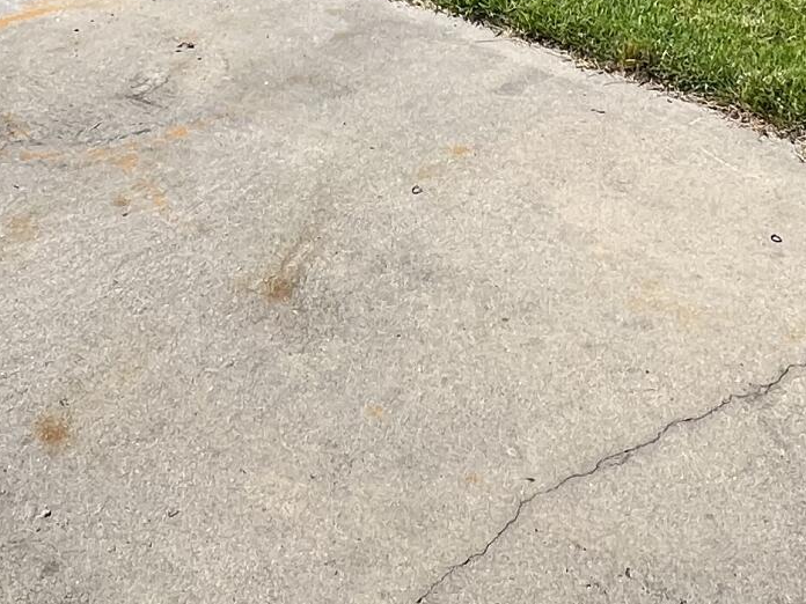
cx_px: 415
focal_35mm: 56
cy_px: -419
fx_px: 1304
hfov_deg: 34.3
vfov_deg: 20.3
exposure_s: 1/968
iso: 32
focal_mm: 1.57
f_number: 1.8
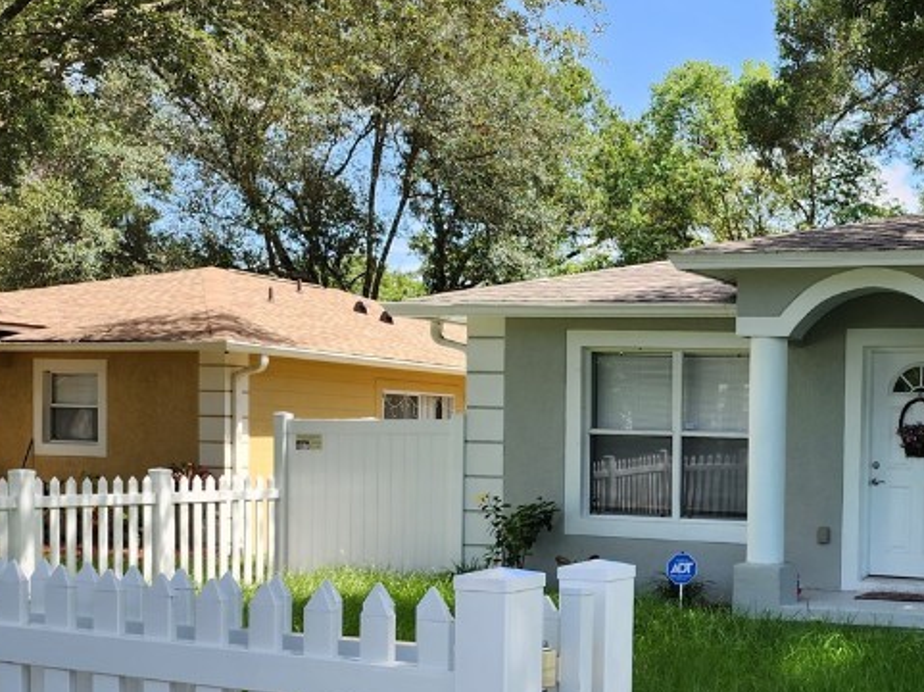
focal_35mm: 49
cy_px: 488
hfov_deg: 36.1
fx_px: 1307
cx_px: 863
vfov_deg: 29.3
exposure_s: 1/314
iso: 12
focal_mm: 6.4
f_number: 1.8
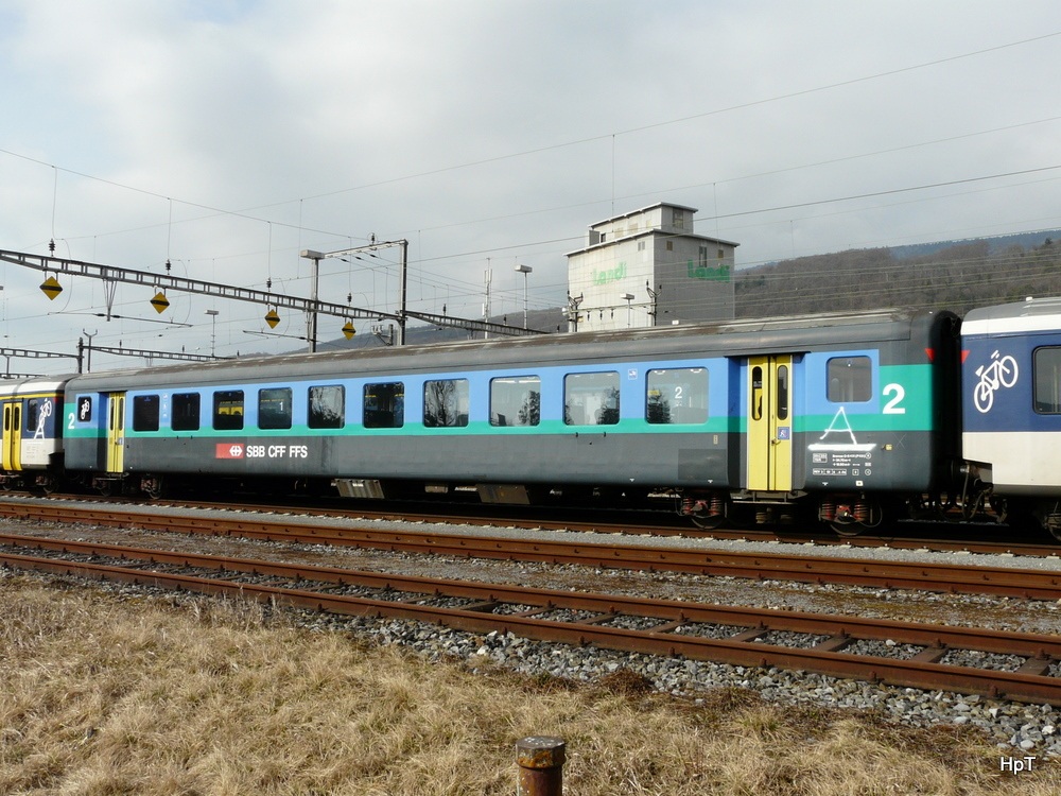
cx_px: 530
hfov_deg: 55.4
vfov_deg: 42.9
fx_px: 1011
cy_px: 398
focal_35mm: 33
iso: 100
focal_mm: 5.5
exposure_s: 1/400
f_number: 6.3
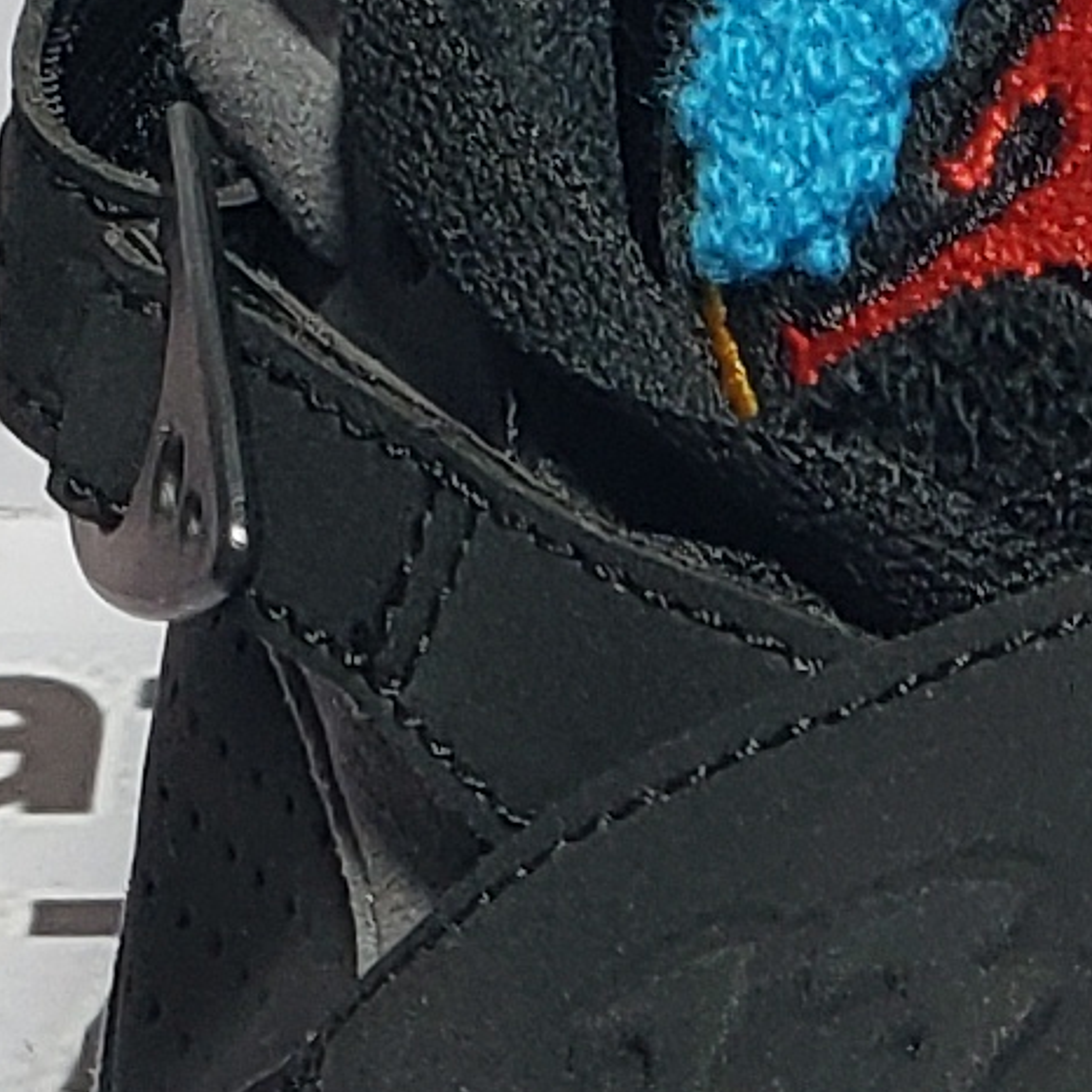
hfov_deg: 8.7
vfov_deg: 8.5
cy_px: 1781
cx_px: 1357
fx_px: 7102
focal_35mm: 199
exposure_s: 1/131
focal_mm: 4.3
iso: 50
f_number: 2.4
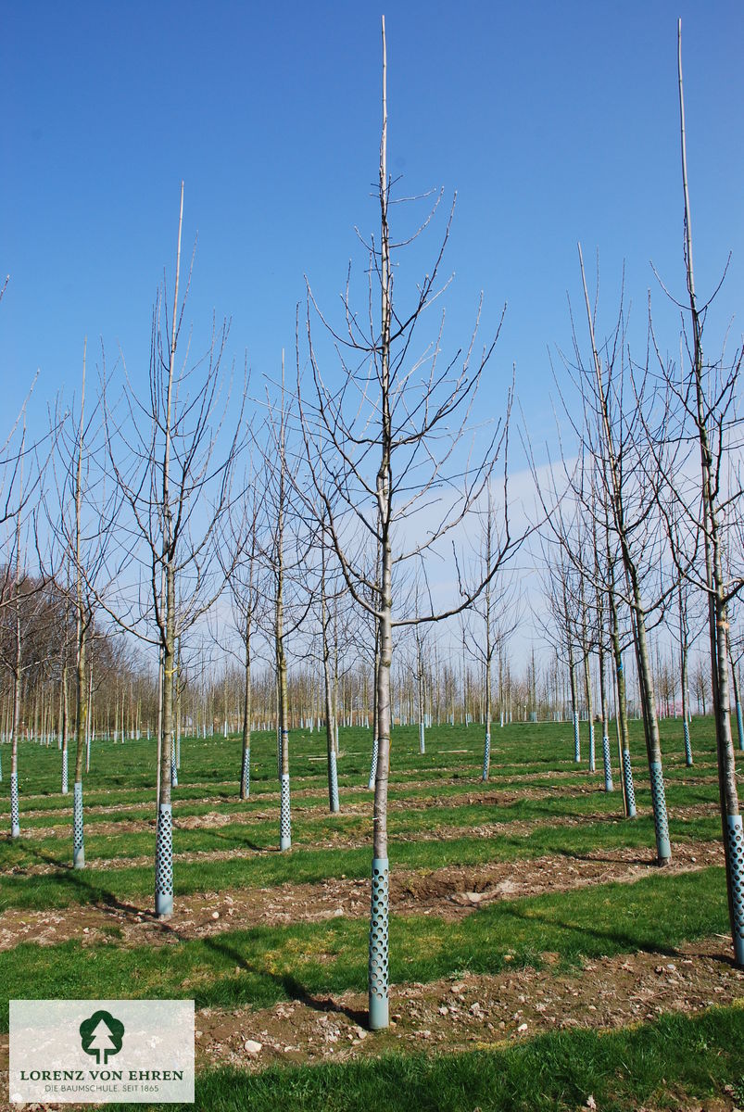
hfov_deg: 48.0
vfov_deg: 67.3
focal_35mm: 27
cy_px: 556
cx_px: 372
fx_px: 835
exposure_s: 1/200
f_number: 10
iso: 200
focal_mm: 18
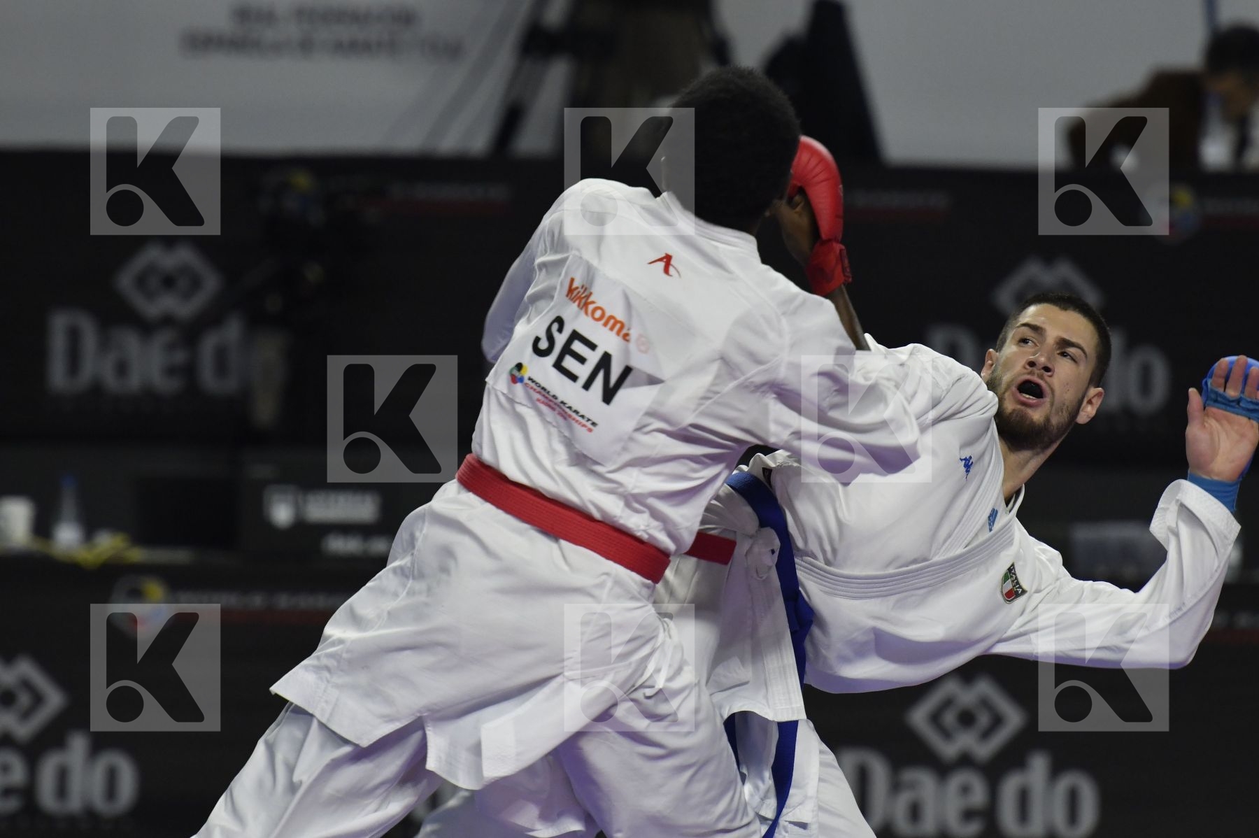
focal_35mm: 420
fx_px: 14680
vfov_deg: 3.3
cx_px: 630
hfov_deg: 4.9
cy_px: 419
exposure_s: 1/800
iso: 1250
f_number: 4
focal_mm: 280
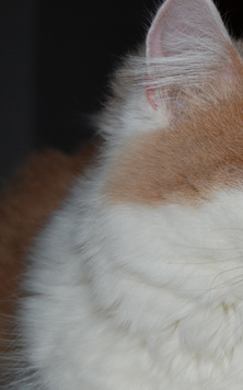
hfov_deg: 9.6
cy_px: 211
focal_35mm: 134
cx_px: 306
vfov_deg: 15.6
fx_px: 1422
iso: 200
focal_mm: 52
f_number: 5.6
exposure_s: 1/125
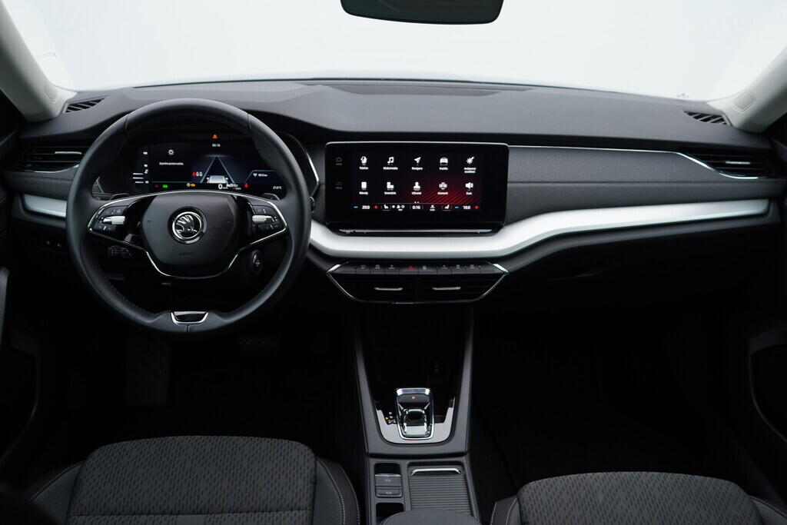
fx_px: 787
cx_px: 394
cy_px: 262
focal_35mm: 36
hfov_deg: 53.1
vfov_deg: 36.9
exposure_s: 1/50
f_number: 3.2
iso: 125
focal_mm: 24
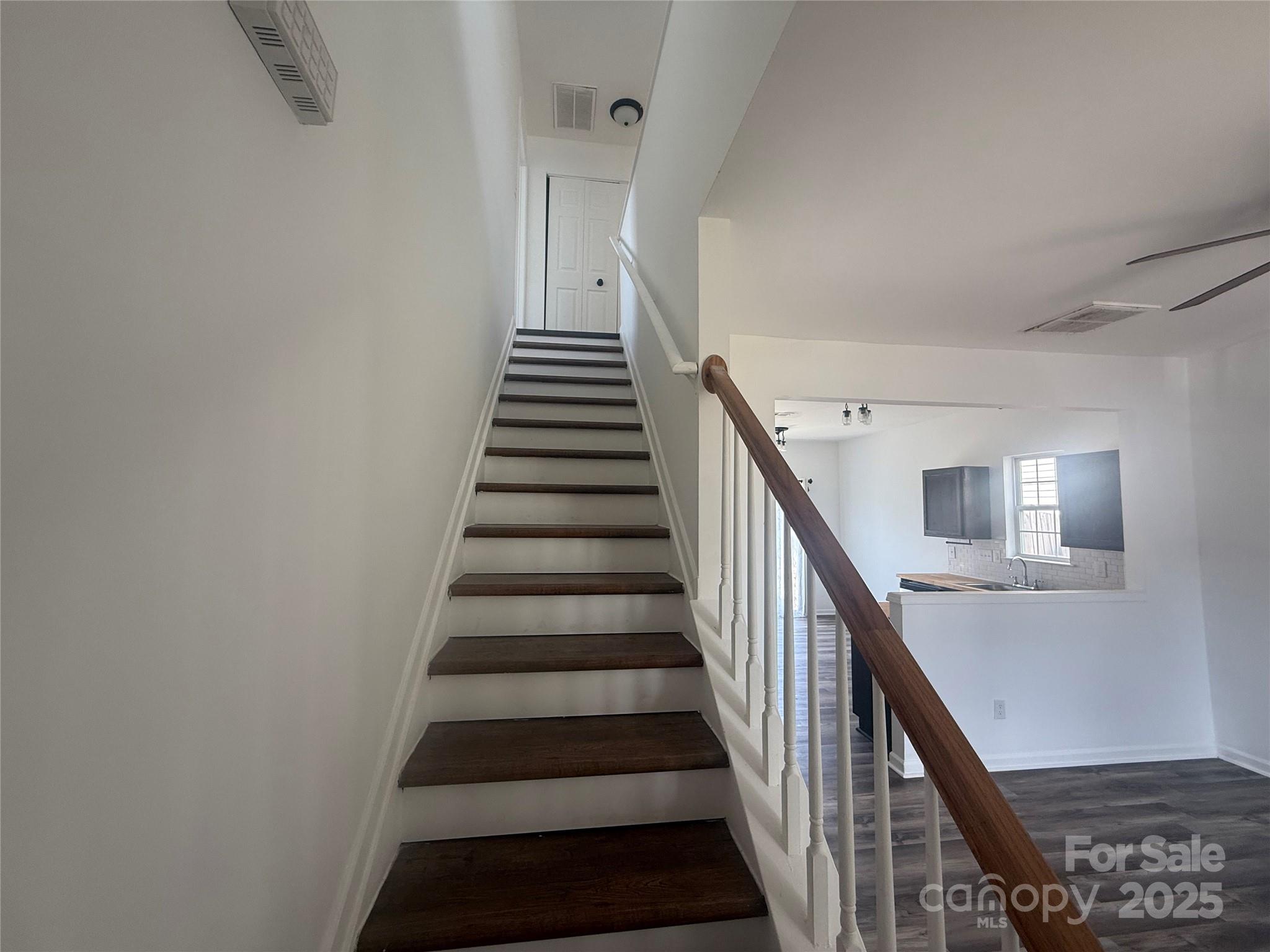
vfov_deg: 85.7
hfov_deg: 102.1
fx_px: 514
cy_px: 476
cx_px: 635
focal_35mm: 14
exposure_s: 1/99
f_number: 2.2
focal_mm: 2.22
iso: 100
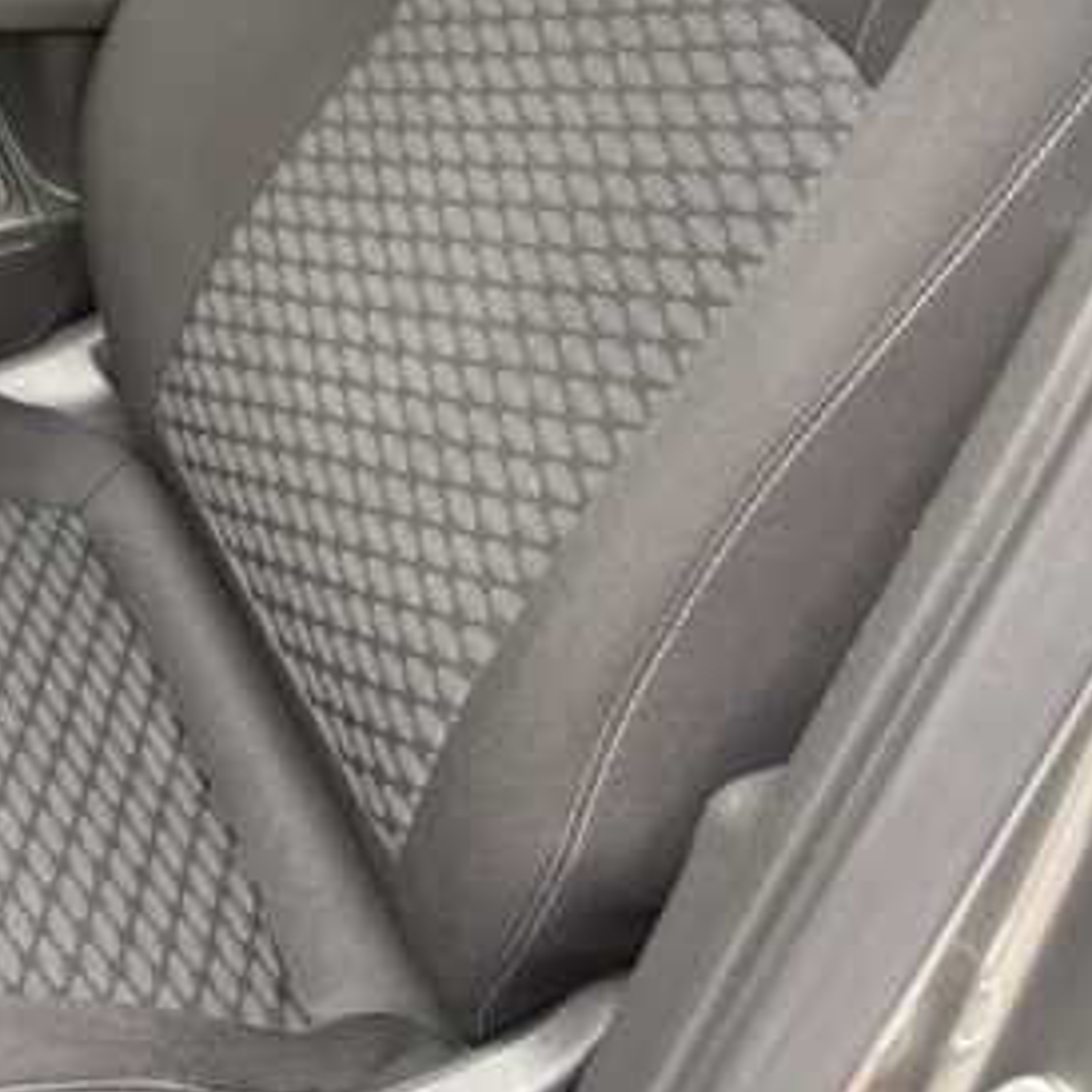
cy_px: -92
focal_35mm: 62
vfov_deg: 25.8
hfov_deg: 26.1
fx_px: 2213
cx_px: -40
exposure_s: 1/83
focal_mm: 6.76
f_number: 1.78
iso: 200
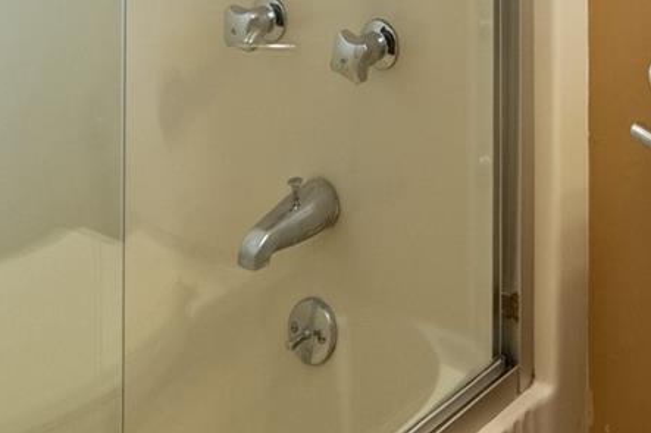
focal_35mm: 74
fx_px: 1338
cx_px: 701
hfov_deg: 25.5
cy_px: -419
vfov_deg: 15.1
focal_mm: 16
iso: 640
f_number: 5.6
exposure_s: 1/10
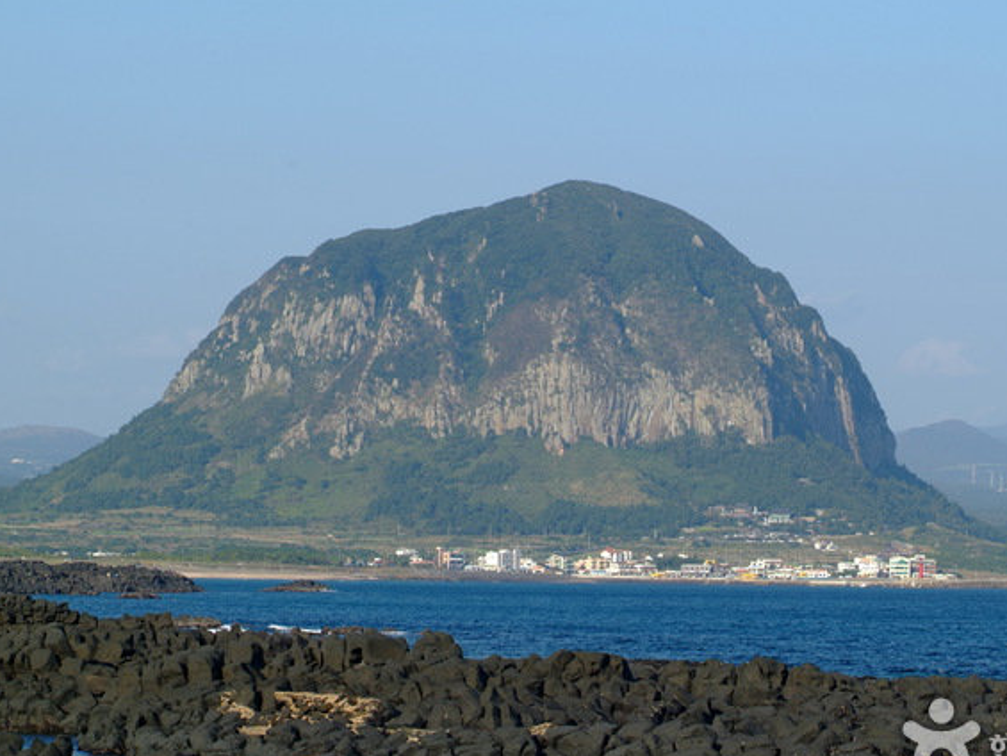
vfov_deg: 10.4
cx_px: 573
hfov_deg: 13.8
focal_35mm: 143
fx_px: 4161
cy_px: 396
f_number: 6.7
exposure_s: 1/180
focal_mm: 80
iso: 100
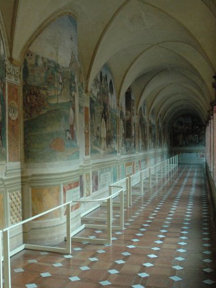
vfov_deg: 46.8
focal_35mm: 40
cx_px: 67
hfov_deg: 35.5
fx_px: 333
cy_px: 145
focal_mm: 18
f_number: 4
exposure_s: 1/60
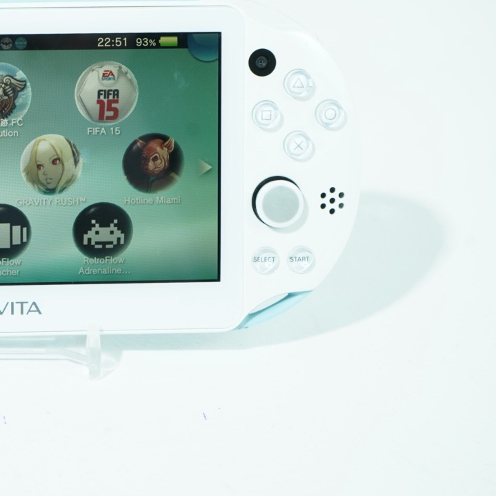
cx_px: 5
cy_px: 140
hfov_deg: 19.6
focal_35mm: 86
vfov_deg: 20.1
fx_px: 1394
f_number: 7.1
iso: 400
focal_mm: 45
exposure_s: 1/50
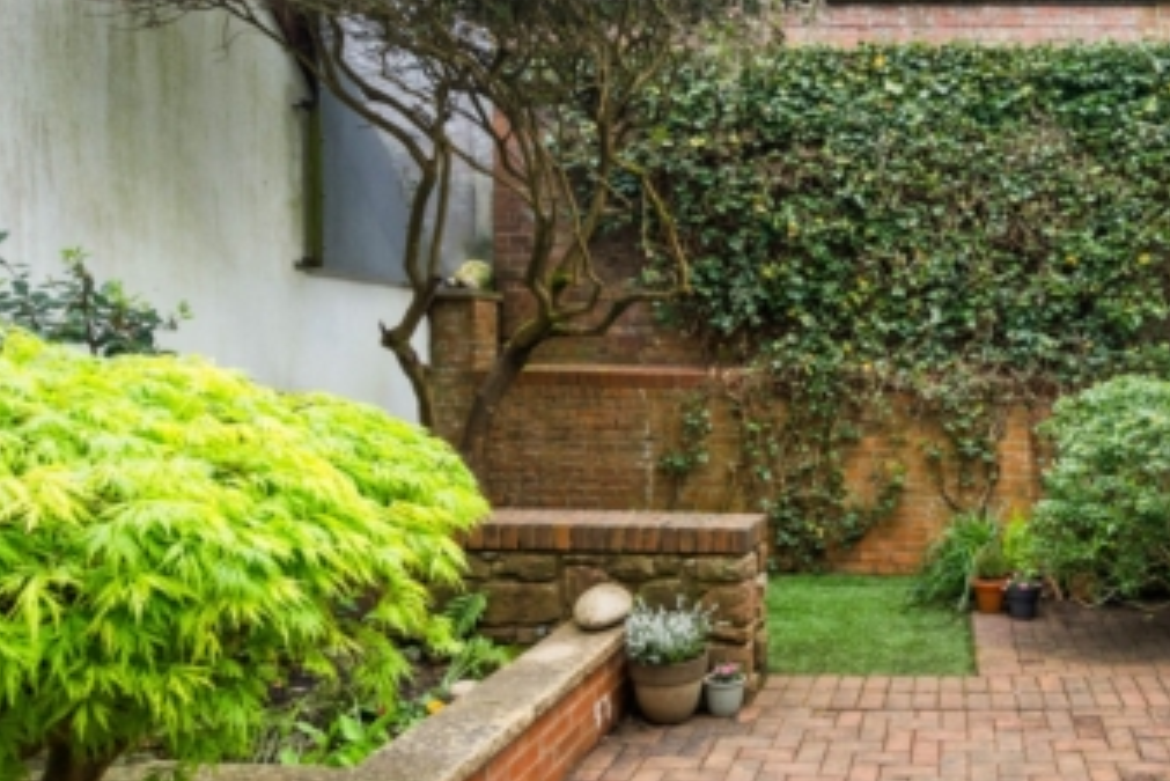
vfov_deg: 45.0
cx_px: 965
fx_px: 943
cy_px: 380
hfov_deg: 57.9
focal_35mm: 29
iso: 640
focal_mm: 16
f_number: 8
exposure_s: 1/40
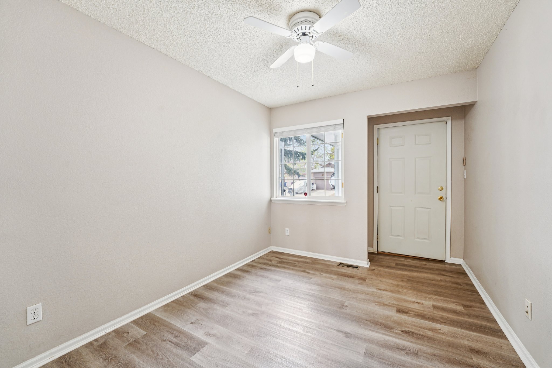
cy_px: 184
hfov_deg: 104.3
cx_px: 276
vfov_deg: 81.2
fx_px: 215
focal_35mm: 14
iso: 400
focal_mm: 14
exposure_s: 1/13
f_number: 8
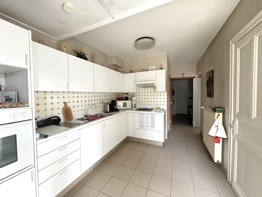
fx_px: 106
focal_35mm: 14
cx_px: 131
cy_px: 98
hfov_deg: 102.1
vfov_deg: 85.7
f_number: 2.2
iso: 800
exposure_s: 1/60
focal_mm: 2.22
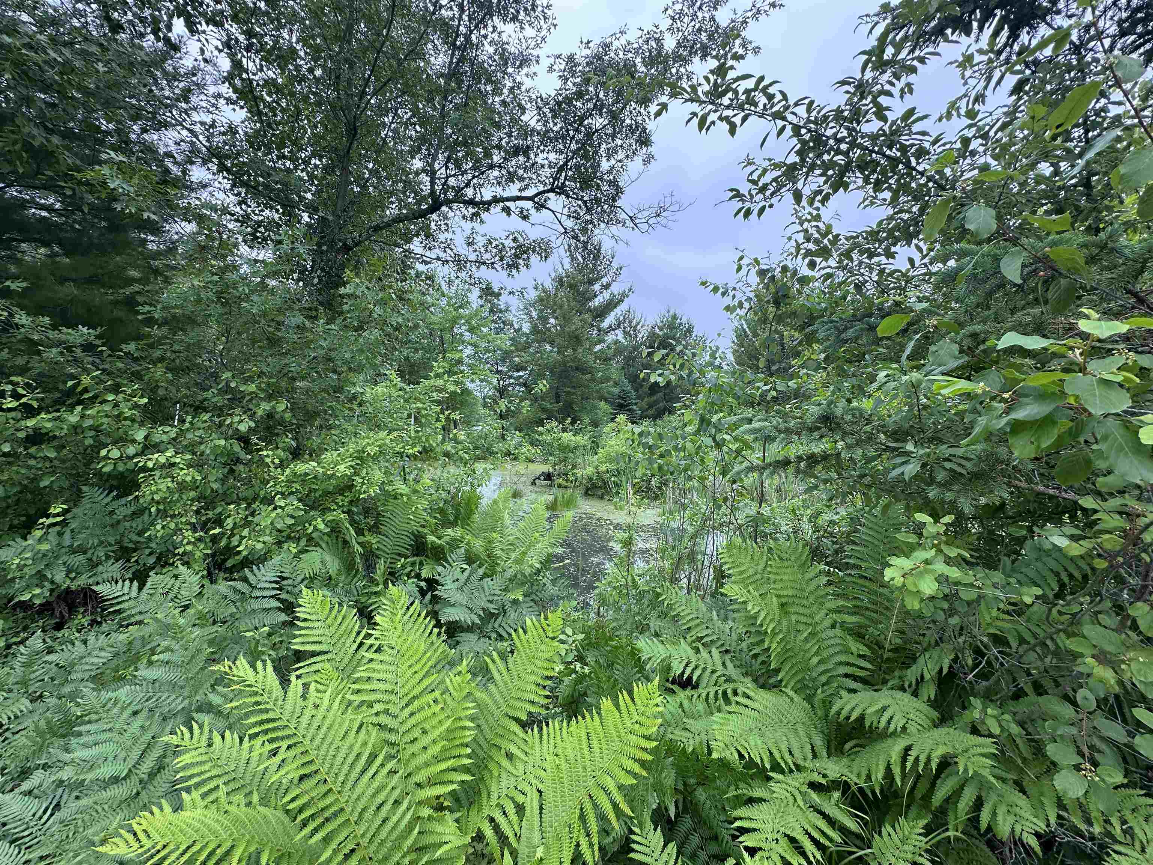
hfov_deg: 102.1
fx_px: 466
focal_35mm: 14
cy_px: 432
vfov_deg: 85.7
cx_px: 576
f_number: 2.2
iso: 40
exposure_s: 1/266
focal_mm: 2.22
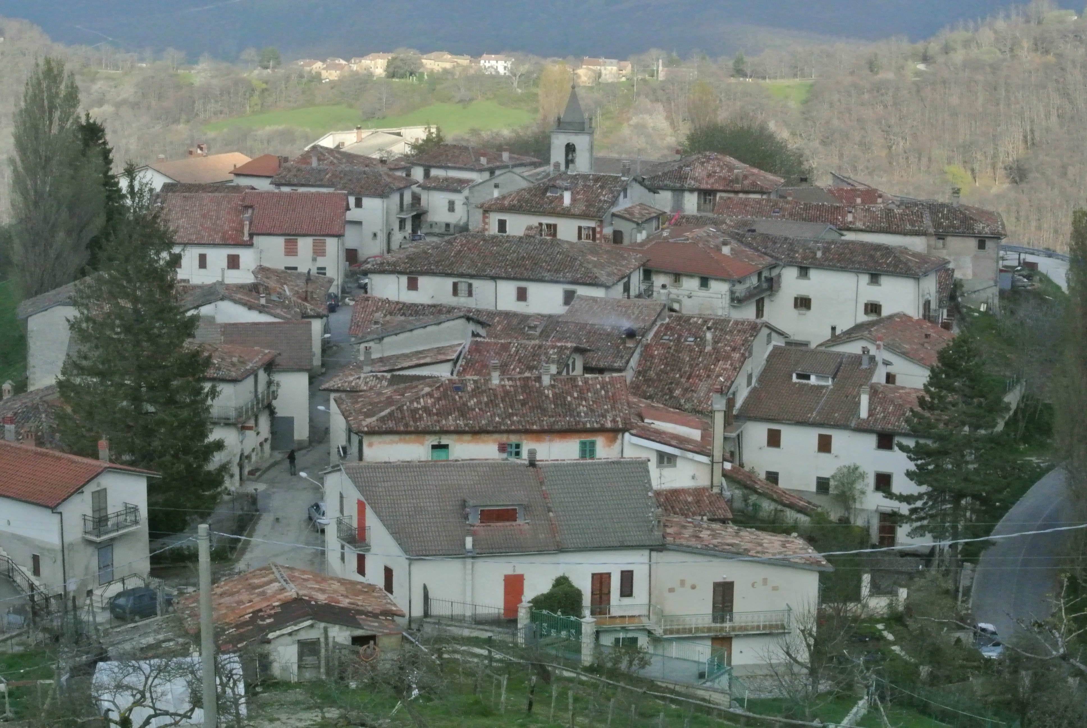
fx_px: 2449
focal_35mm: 81
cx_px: 544
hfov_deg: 25.0
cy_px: 364
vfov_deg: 16.9
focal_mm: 30
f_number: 16
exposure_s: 1/800
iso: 3200
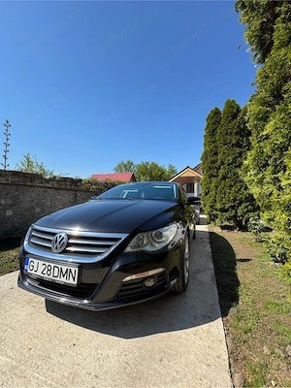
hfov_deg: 85.7
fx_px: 157
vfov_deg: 102.1
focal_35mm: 14
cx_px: 146
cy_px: 194
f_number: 2.2
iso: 40
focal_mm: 2.22
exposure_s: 1/1110
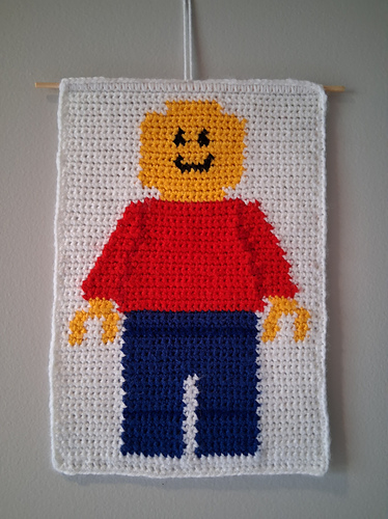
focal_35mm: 26
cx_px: 194
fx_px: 389
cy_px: 260
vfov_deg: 67.4
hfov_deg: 53.0
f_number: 1.8
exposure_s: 1/40
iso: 500
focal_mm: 3.98
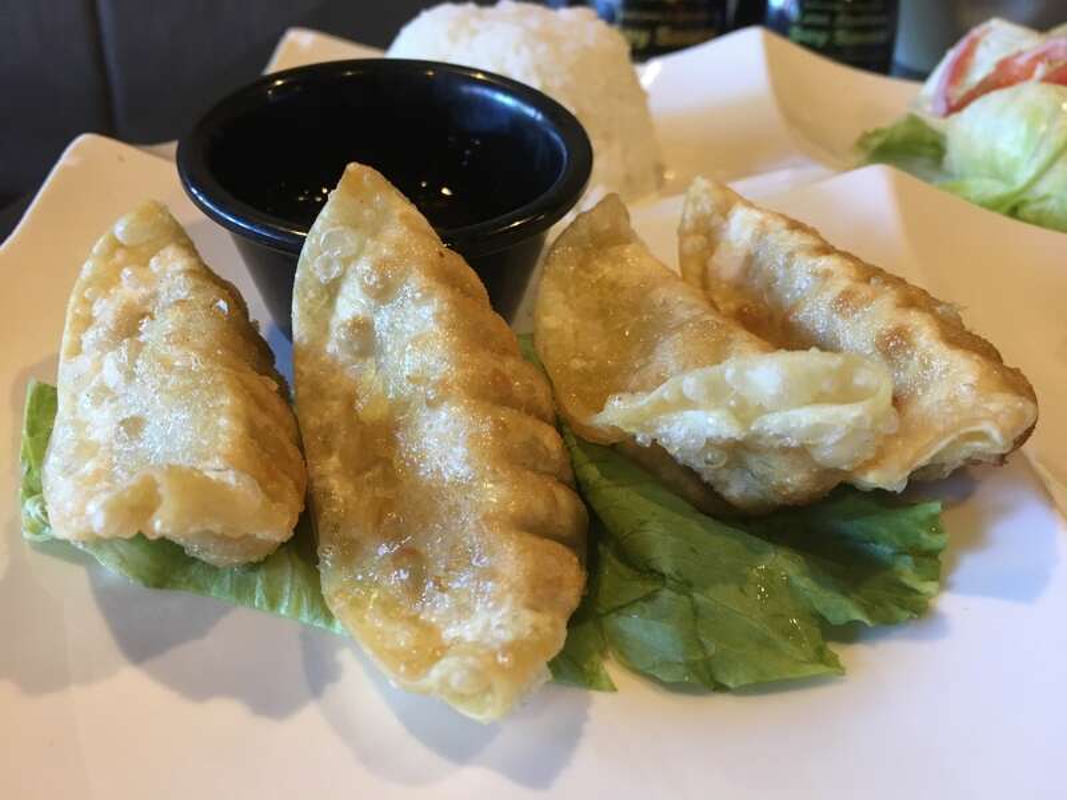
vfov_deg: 48.2
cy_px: 400
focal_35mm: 29
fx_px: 894
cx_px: 534
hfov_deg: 61.7
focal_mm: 4.15
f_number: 2.2
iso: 125
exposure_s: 1/30
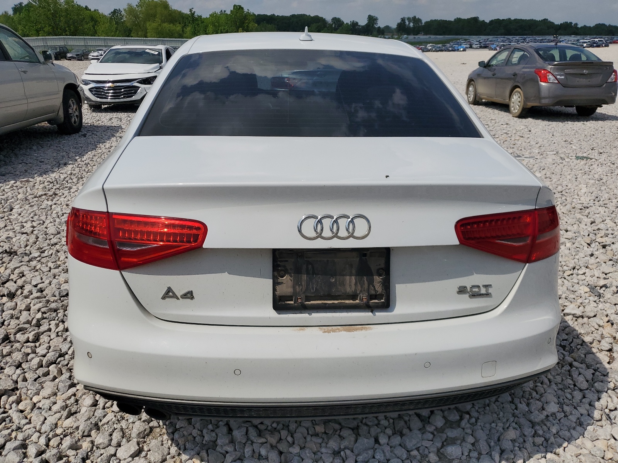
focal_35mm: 26
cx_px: 309
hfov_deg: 67.3
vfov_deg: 53.1
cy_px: 232
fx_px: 464
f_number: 1.5
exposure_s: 1/10000
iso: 50
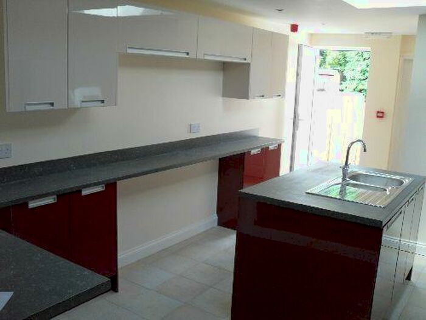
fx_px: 431
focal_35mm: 35
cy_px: 160
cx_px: 213
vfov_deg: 40.7
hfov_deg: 52.6
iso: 100
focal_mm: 6.2
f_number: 2.8
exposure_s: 1/90
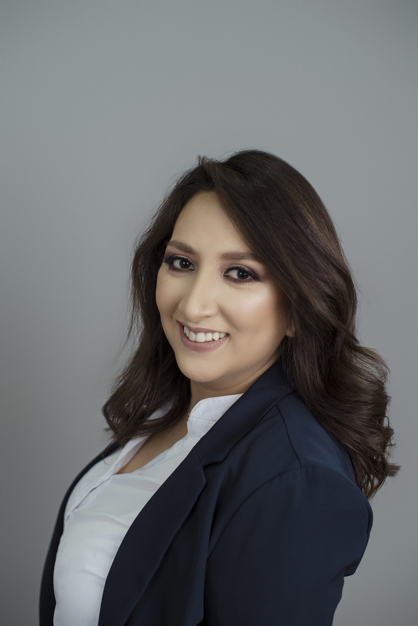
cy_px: 313
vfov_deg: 39.6
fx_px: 870
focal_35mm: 50
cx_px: 209
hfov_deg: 27.0
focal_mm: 50
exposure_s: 1/200
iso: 500
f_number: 3.5
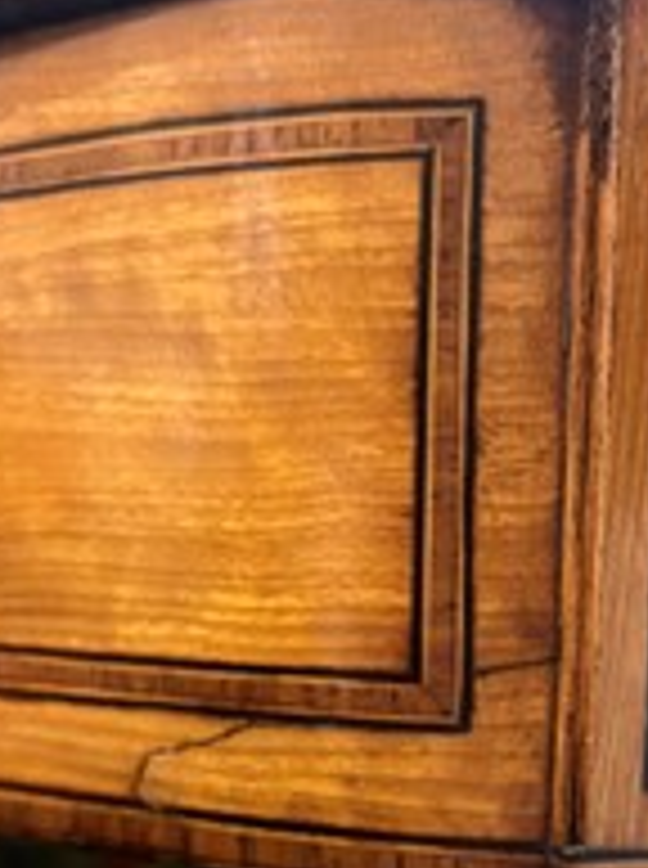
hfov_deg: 26.8
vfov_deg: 34.7
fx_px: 1352
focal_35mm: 54
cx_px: 428
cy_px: 666
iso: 500
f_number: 1.6
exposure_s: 1/50
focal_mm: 5.1
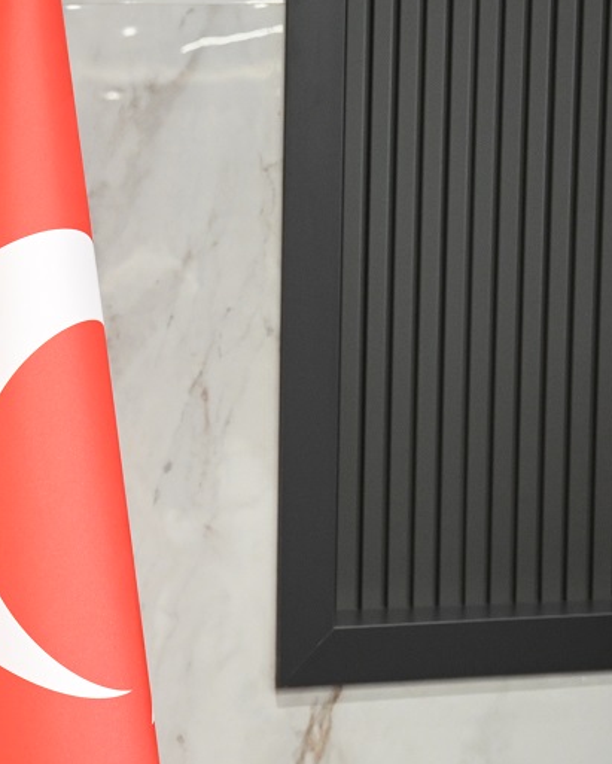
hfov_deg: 14.5
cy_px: 536
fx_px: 2172
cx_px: -408
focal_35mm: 96
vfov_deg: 19.9
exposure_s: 1/125
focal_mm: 35
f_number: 4.5
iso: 1600
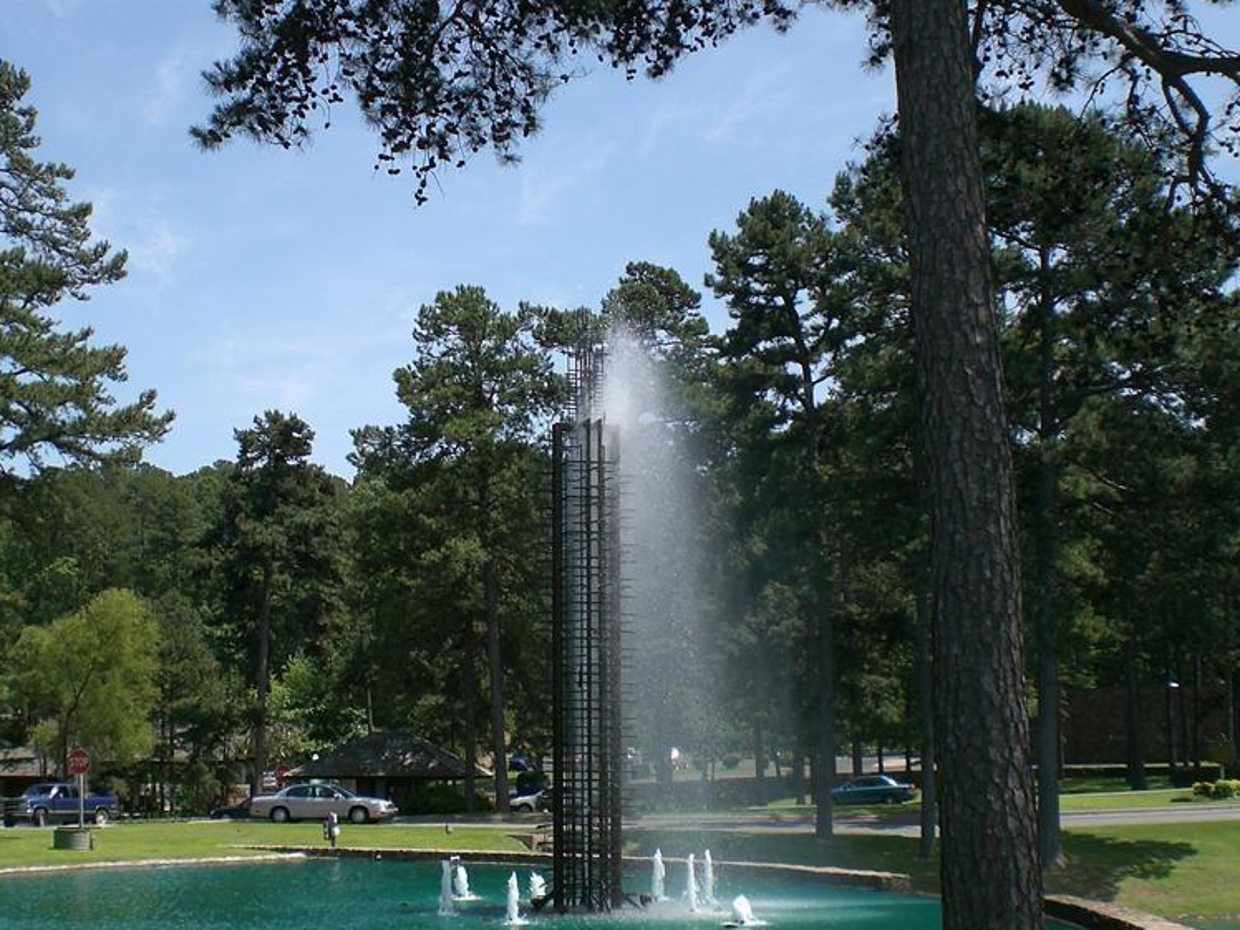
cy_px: 627
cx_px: 476
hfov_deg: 36.6
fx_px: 1863
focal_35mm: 52
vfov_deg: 27.8
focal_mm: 6.3
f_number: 4.4
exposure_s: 1/400
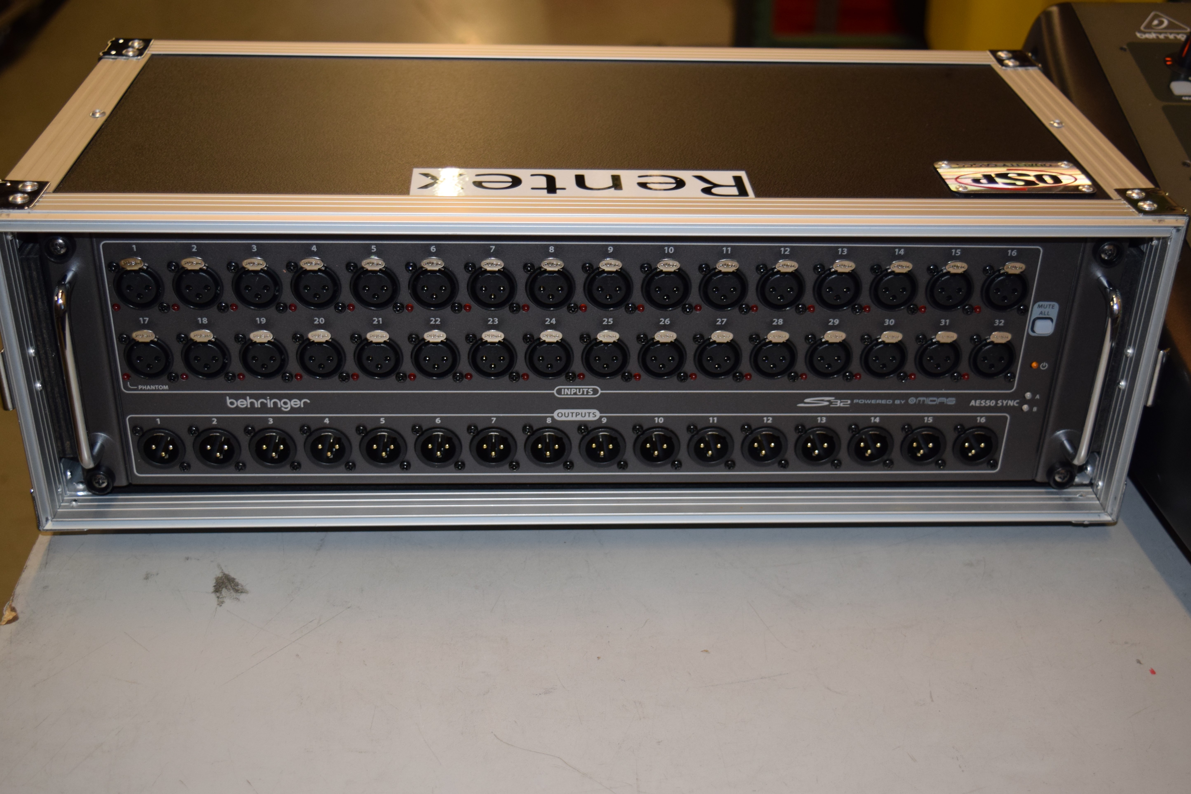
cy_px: 397
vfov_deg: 30.8
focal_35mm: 44
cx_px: 596
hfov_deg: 45.0
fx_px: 1439
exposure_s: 1/60
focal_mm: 29
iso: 720
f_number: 4.2
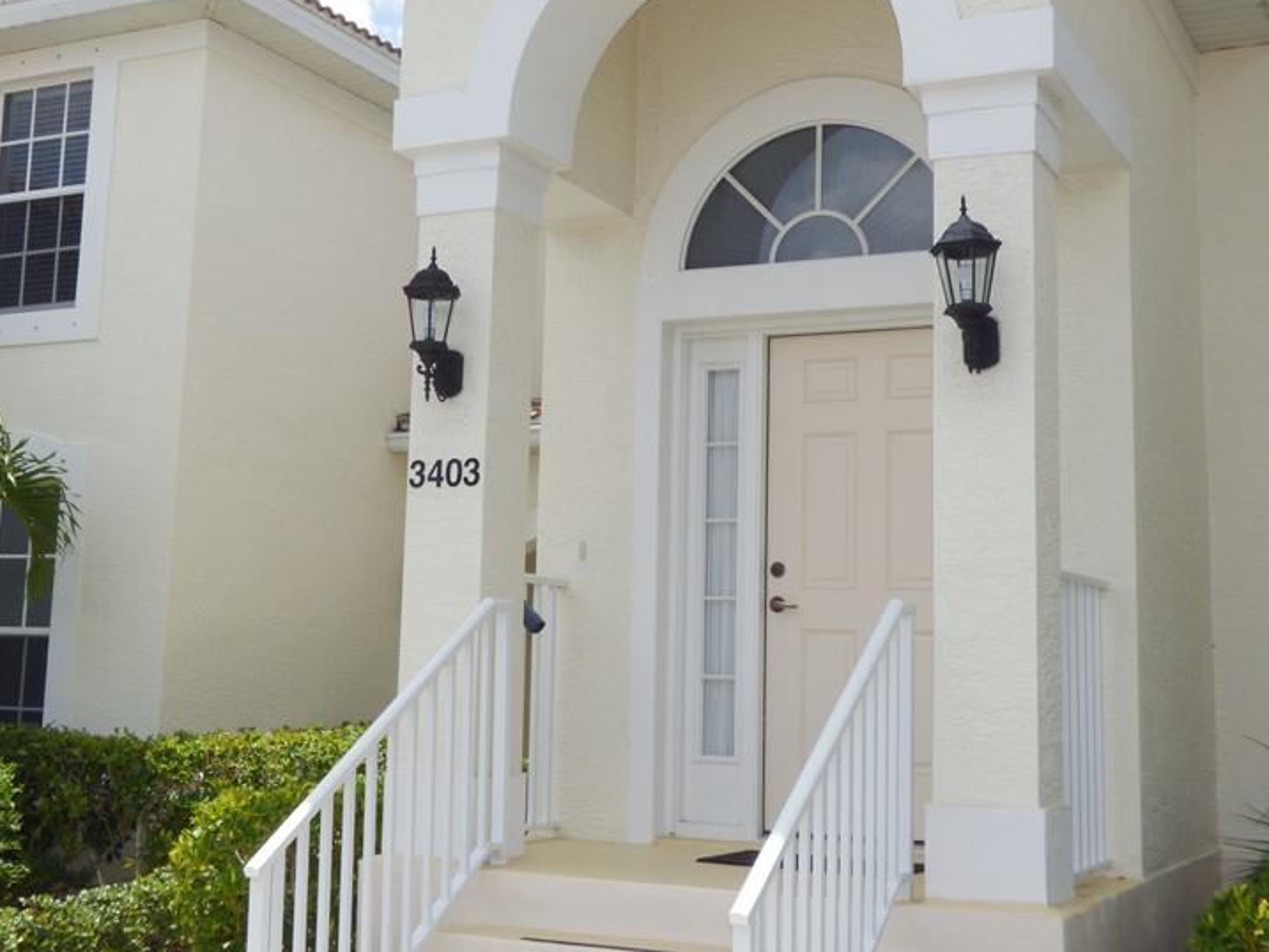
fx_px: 1833
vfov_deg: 29.0
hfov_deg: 38.2
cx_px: 591
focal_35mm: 50
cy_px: 359
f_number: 4
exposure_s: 1/1000
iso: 100
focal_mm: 6.18
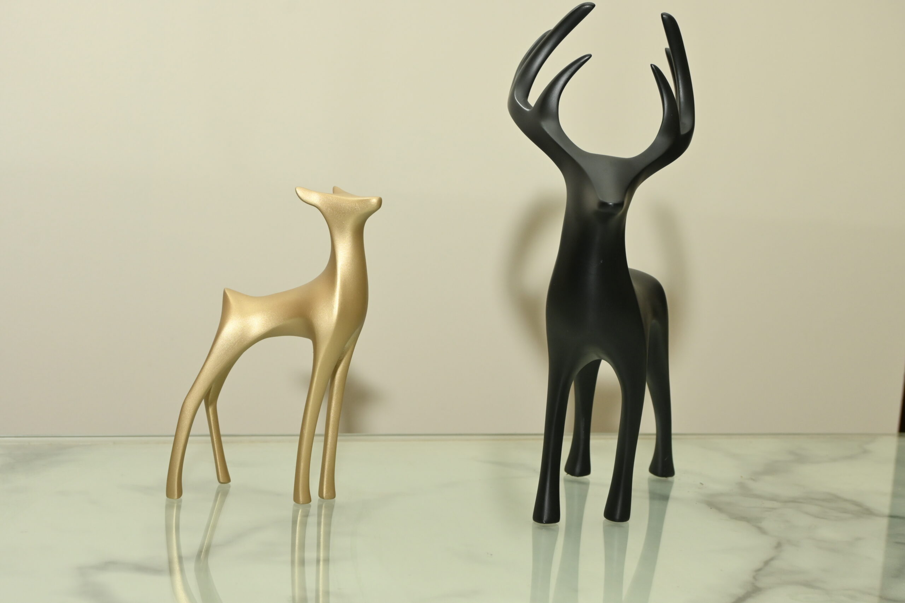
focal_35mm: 56
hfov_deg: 35.9
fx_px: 1395
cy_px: 302
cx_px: 452
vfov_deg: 24.4
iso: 500
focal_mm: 37
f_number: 7.1
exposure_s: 1/100
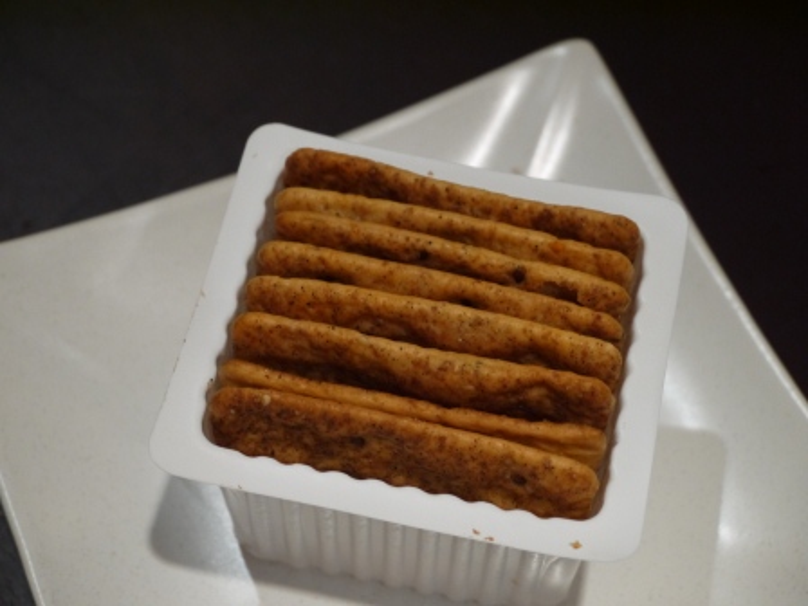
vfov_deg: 22.3
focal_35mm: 66
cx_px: 404
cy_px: 303
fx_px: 1541
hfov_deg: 29.4
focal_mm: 33
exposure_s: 1/60
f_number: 5.6
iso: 800
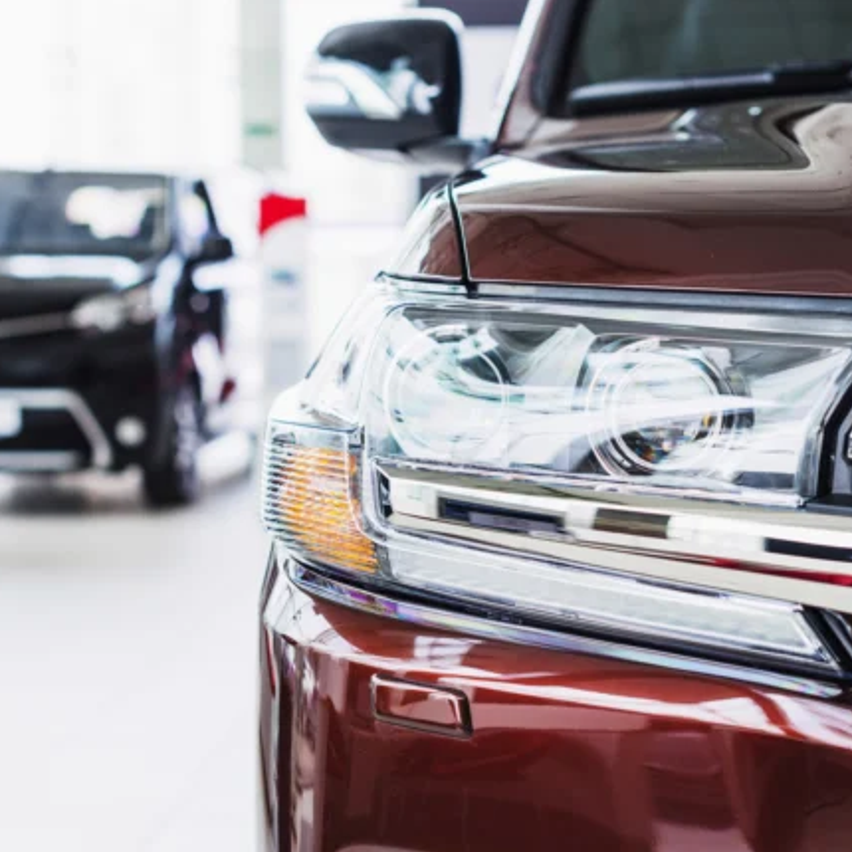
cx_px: 517
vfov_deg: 24.0
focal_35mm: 72
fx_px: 2005
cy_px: 478
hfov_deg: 23.9
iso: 320
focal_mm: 50
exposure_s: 1/160
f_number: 3.5
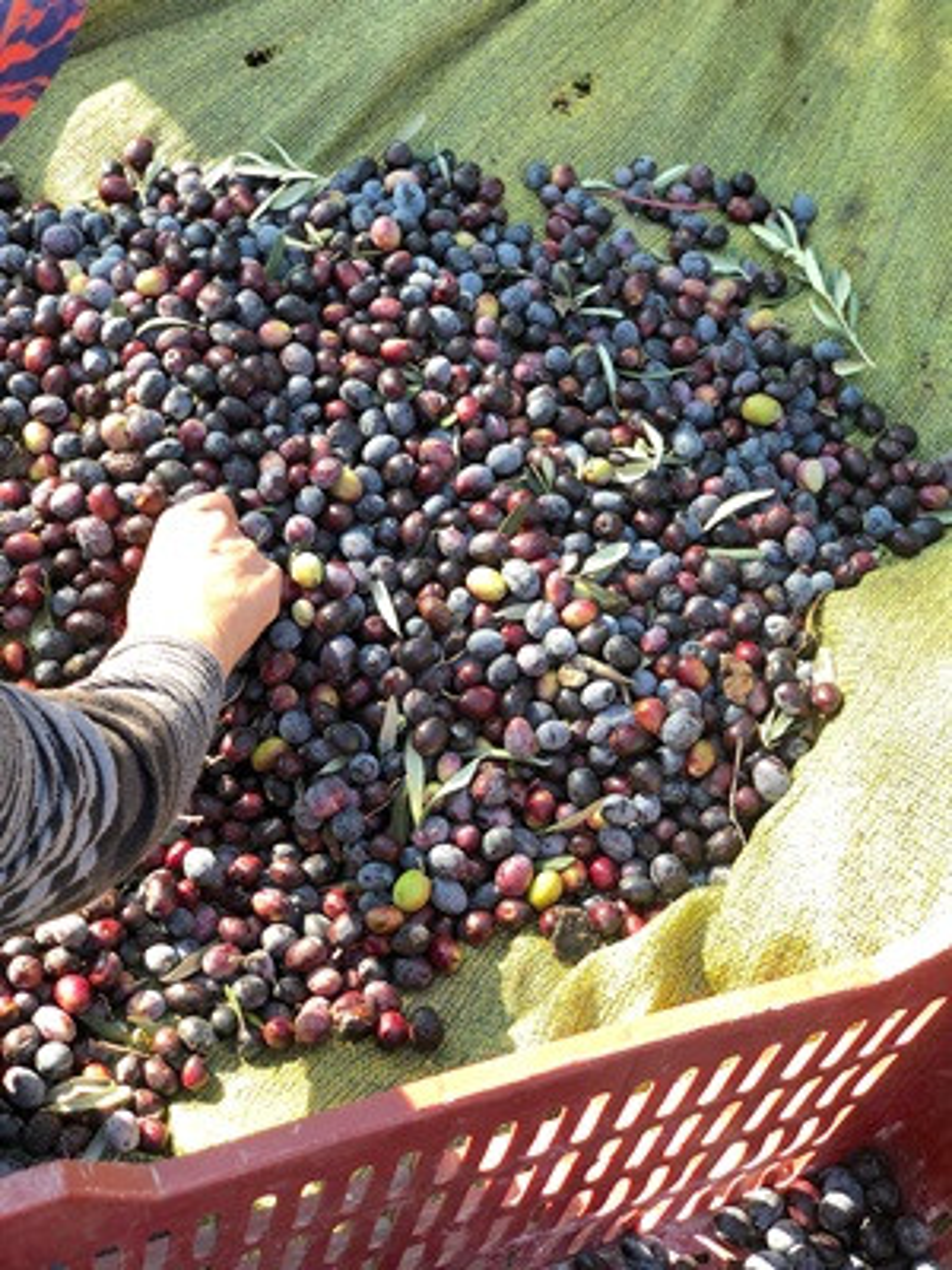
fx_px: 1907
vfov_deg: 36.8
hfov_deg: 28.0
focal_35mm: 52
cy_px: 635
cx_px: 476
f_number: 2.4
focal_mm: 6
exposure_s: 1/120
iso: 25
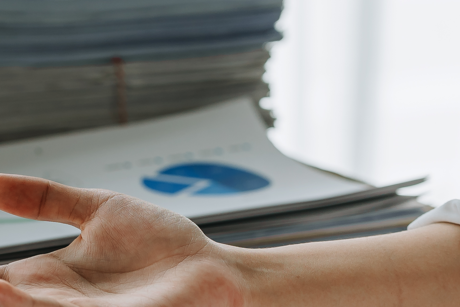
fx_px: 2606
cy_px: 504
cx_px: 151
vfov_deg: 6.6
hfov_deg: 10.1
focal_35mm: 204
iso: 100
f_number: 2.8
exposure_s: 1/320
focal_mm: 50
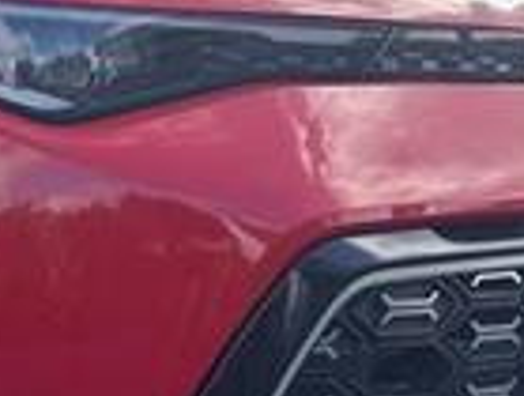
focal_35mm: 94
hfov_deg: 20.2
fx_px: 1427
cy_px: 226
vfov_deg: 15.8
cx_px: 15
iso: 50
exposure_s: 1/1901
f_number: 1.6
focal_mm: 5.96
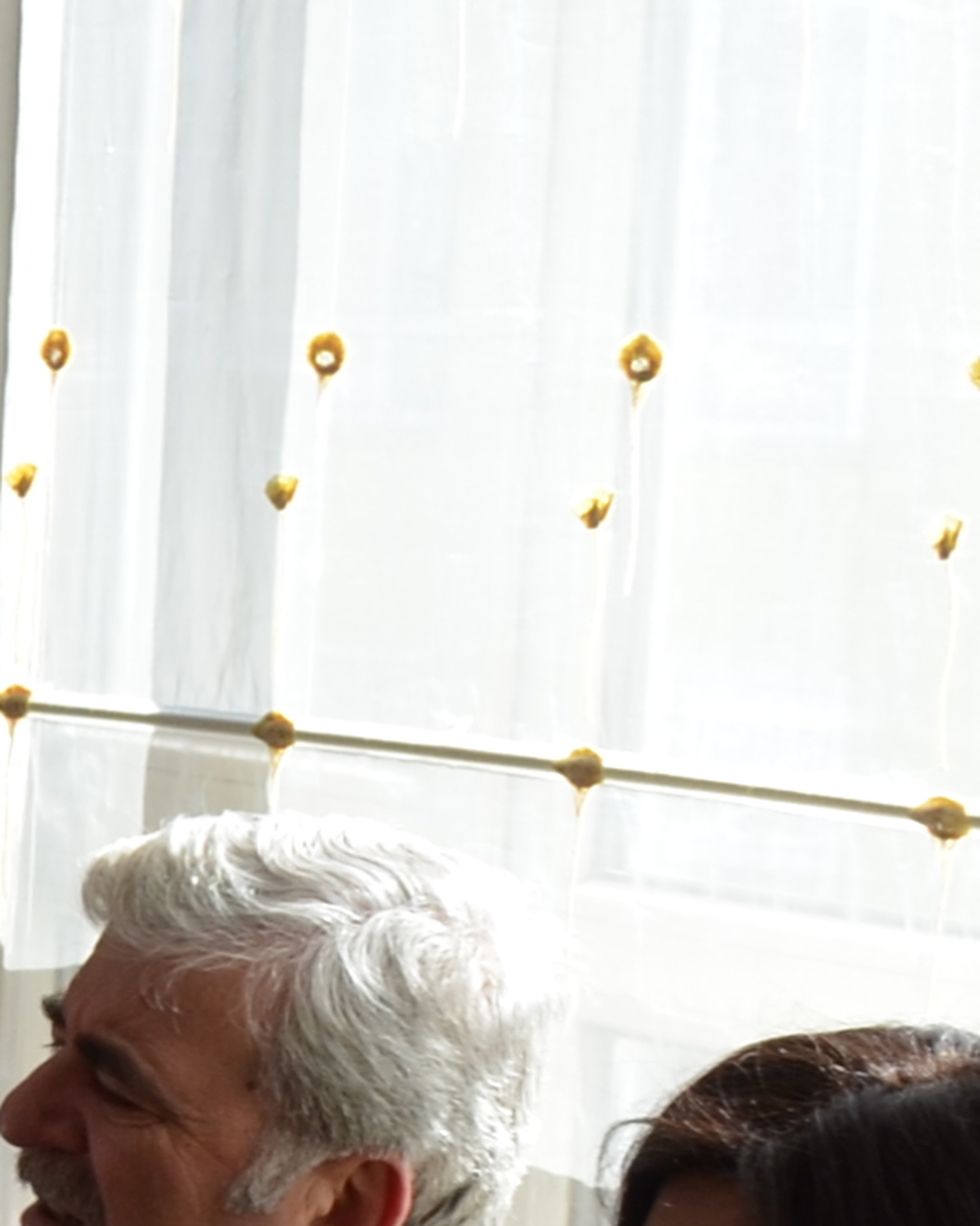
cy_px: 1095
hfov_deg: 6.6
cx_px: -2063
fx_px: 7579
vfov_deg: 9.2
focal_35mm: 209
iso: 200
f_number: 6.3
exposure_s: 1/160
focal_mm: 22
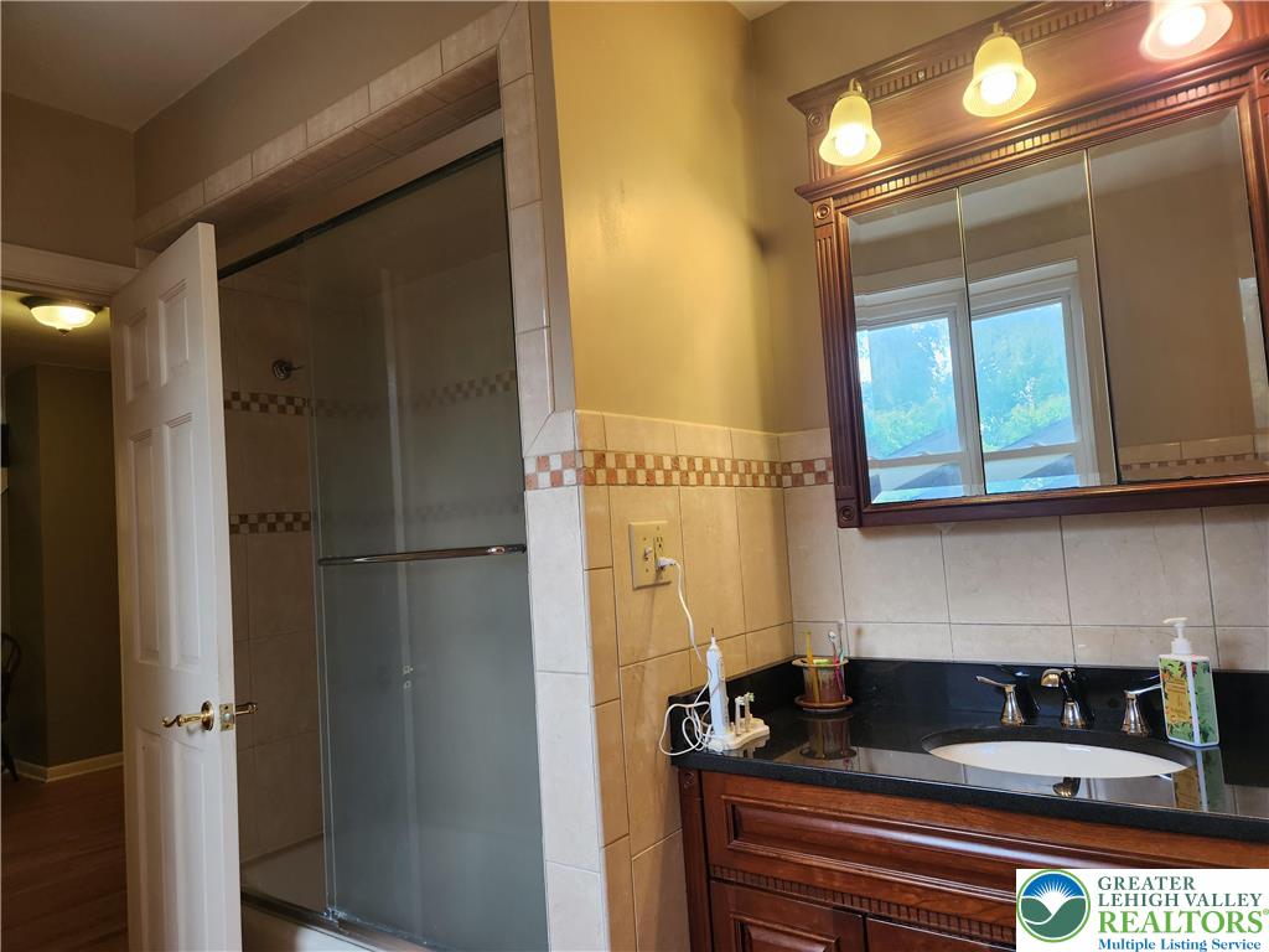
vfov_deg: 58.9
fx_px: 843
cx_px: 634
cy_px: 476
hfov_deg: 73.9
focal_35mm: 23
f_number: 1.8
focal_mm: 5.4
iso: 125
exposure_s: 1/180
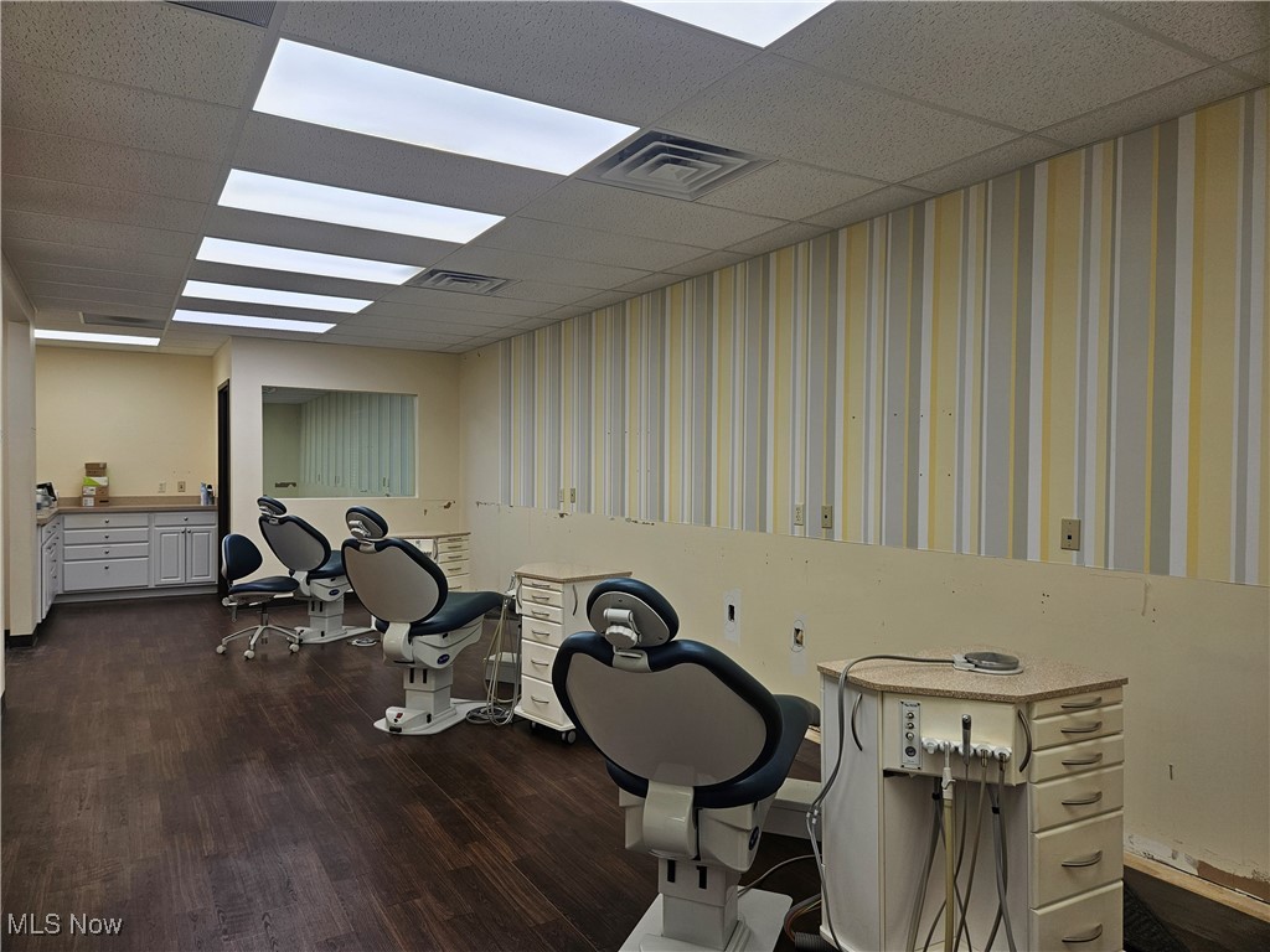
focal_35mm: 23
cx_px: 635
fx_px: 844
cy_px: 476
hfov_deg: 73.9
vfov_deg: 58.9
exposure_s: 1/120
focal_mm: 5.4
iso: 40
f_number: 1.8
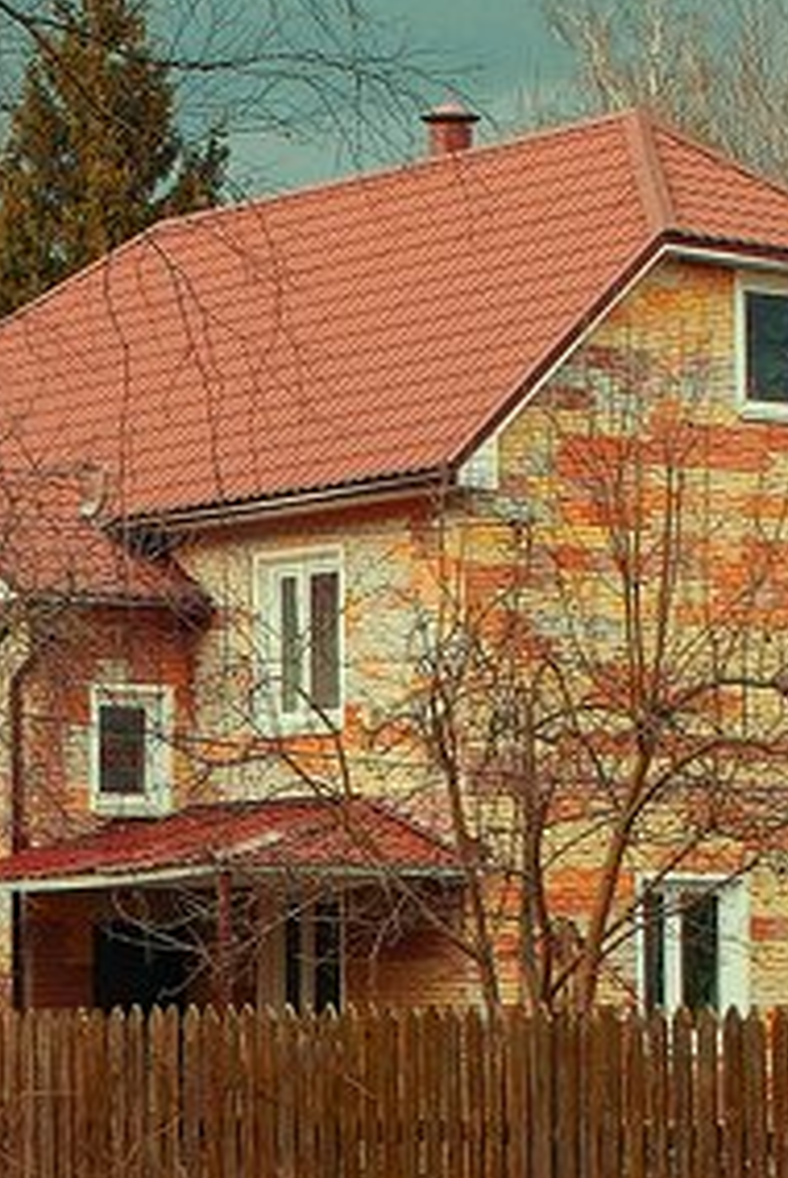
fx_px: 4159
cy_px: 811
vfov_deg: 16.1
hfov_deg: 10.8
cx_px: 126
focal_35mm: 127
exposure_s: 1/200
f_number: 5
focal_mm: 30
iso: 125
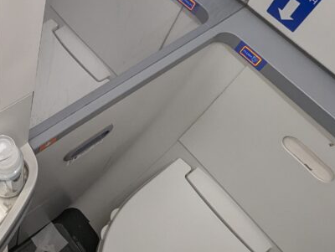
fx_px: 397
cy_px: 86
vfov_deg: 34.9
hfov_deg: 41.4
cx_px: 23
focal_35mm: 41
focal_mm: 2.35
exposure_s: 1/113
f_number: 2.2
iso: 170
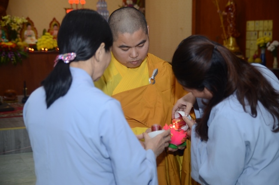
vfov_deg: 21.5
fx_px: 487
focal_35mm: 63
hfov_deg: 31.9
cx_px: 140
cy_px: 92
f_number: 2.8
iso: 800
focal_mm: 42
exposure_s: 1/200
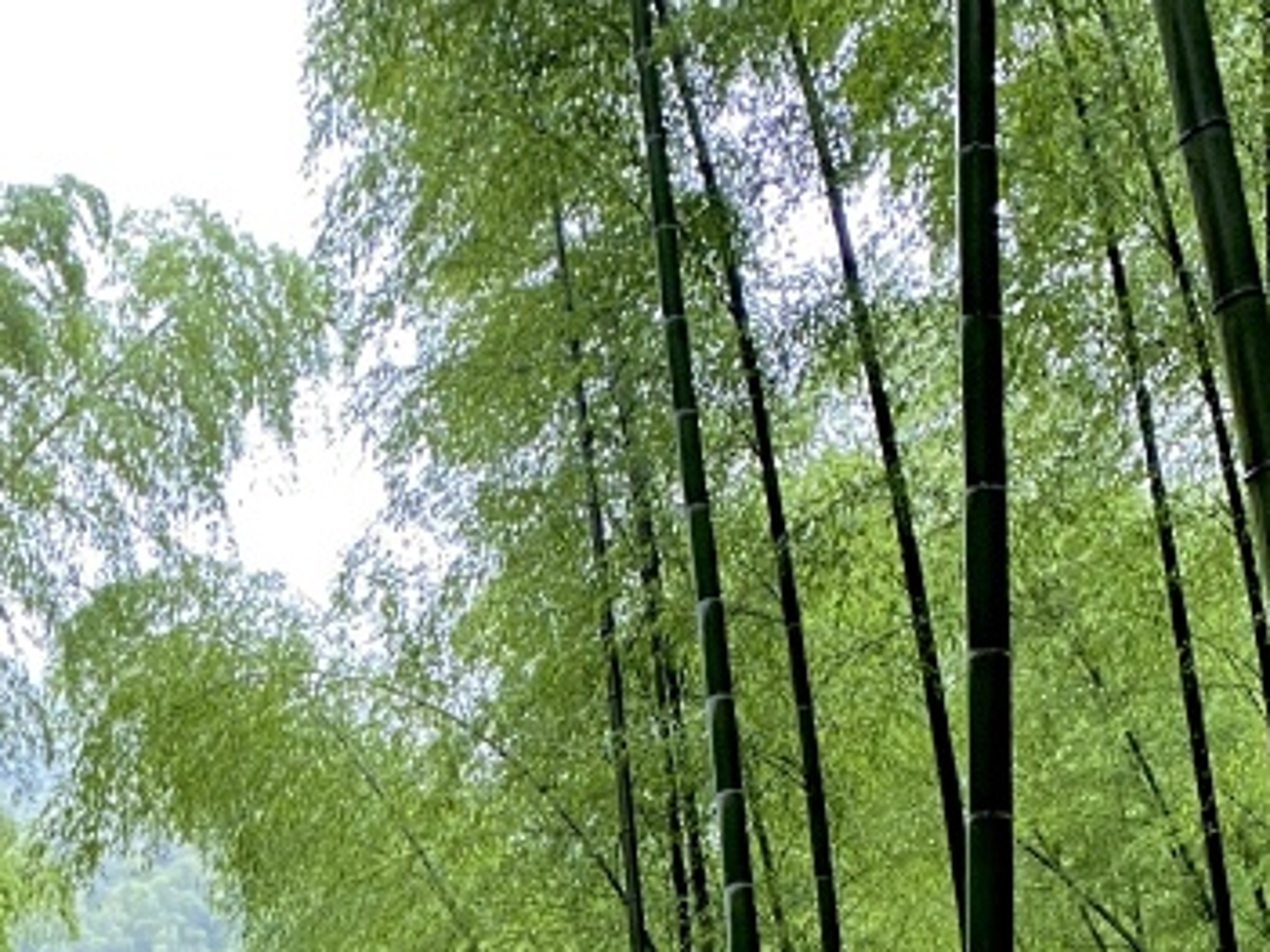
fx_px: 3264
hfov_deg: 21.2
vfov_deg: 15.0
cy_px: 1549
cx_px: -29
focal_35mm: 89
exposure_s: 1/91
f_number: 1.8
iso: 125
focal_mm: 4.25
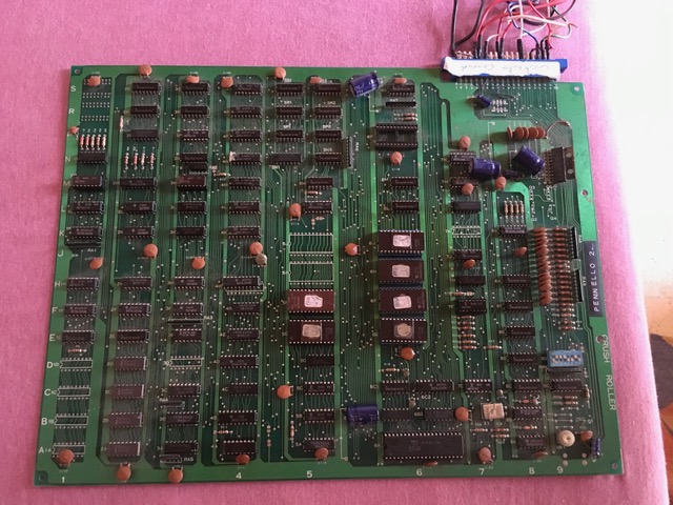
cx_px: 336
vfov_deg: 48.2
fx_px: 564
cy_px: 252
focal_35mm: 29
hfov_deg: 61.7
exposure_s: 1/17
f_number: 2.2
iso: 250
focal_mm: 4.15
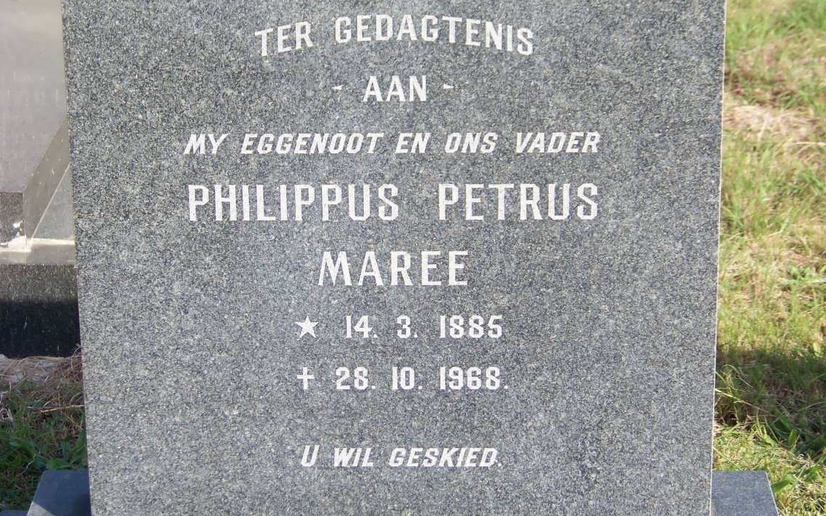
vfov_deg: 12.1
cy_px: 254
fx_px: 2431
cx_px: 413
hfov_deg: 19.3
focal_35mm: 108
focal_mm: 16.2
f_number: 3.2
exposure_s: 1/320
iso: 64
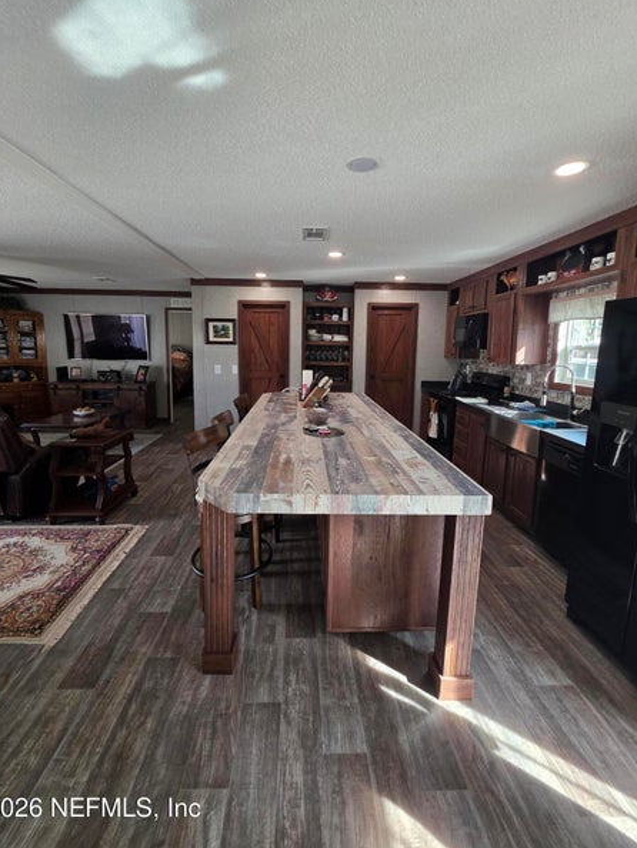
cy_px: 393
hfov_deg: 85.7
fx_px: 343
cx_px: 307
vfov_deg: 101.9
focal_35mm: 14
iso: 125
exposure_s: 1/120
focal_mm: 2.2
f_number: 1.9
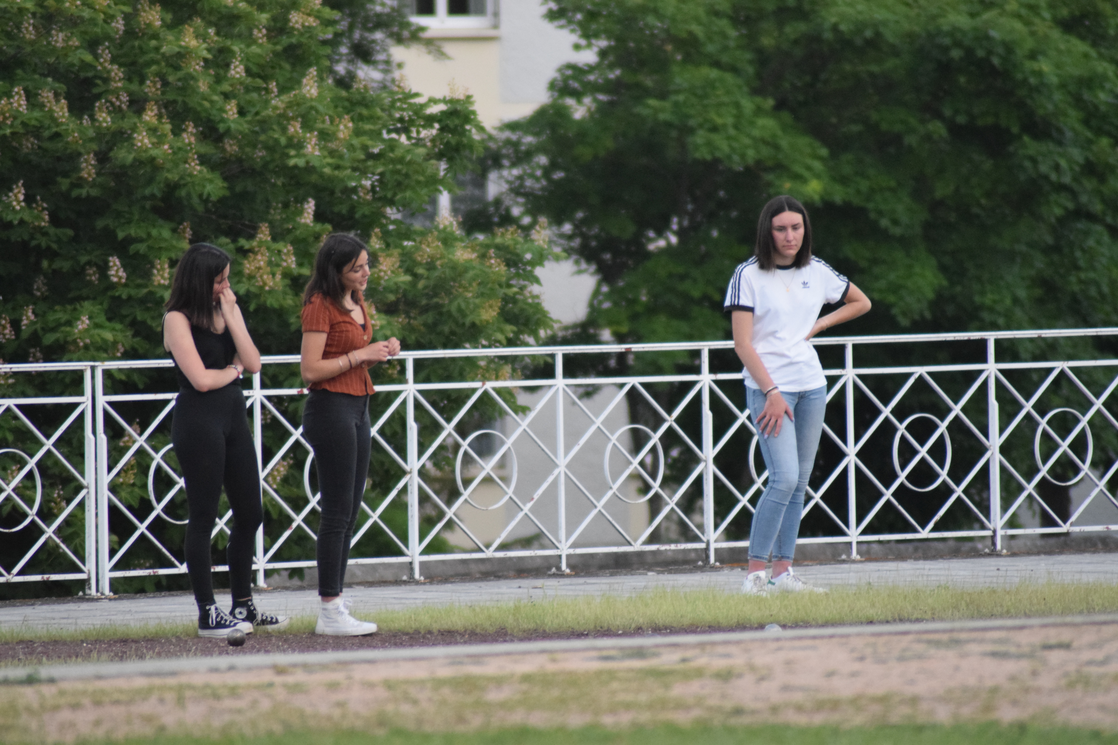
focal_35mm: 450
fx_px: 13974
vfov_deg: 3.1
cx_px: 559
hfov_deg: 4.6
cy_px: 372
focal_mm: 300
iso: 3200
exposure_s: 1/500
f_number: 5.6
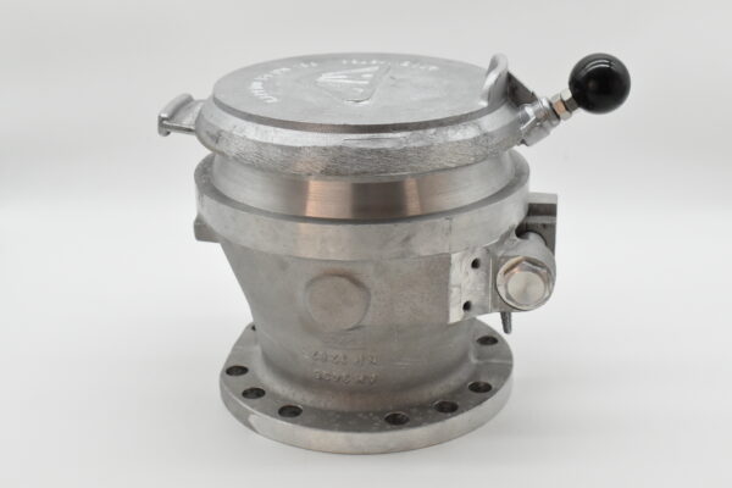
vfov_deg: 23.8
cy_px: 244
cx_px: 366
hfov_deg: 35.1
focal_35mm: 57
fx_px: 1159
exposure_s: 1/1250
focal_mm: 38
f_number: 8
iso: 1600
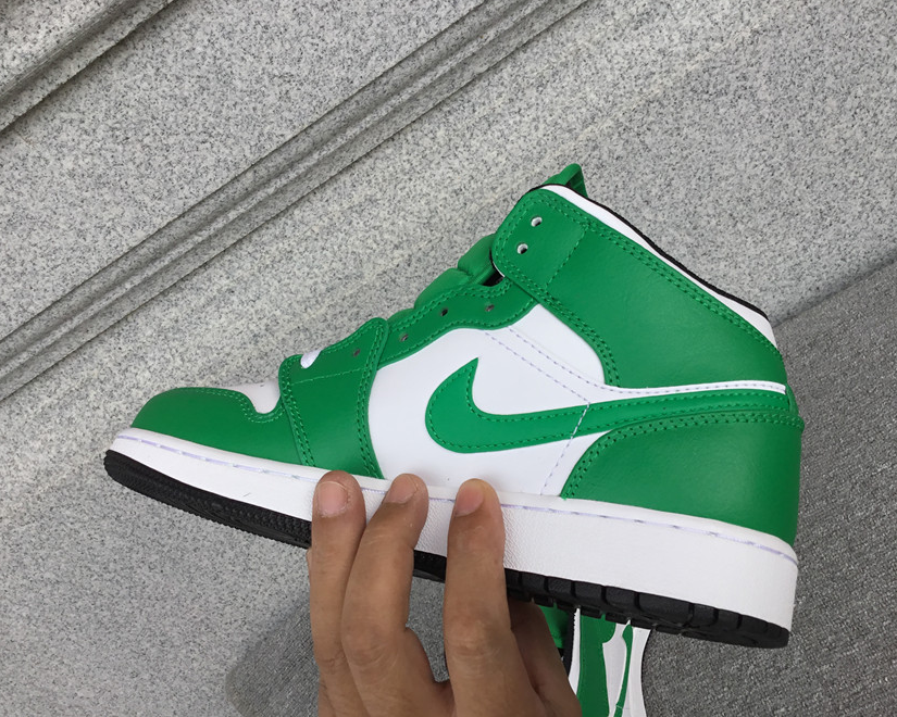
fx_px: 876
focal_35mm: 33
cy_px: 355
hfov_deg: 54.2
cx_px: 460
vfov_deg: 44.5
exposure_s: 1/314
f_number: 2.4
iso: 25
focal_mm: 3.3
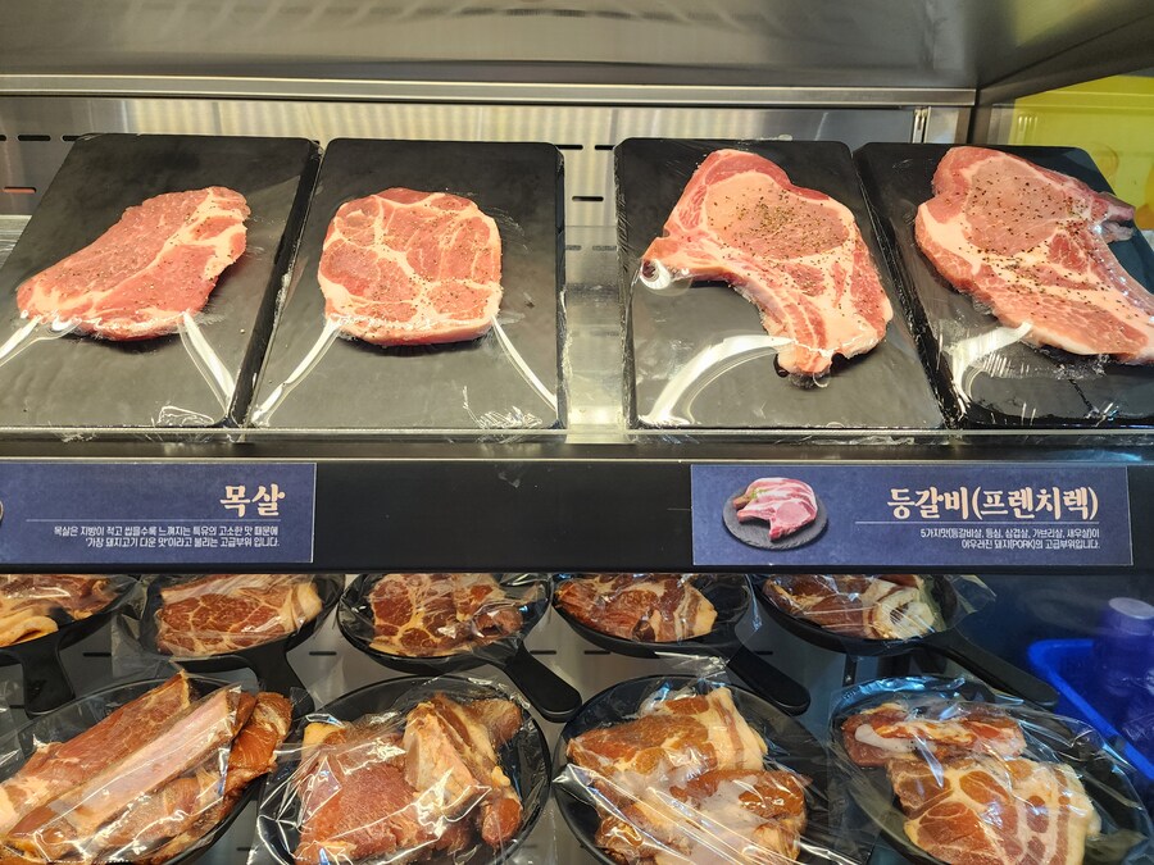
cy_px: 432
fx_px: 767
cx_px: 577
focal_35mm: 23
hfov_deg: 73.9
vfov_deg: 58.9
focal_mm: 6.4
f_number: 1.8
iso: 160
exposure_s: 1/120
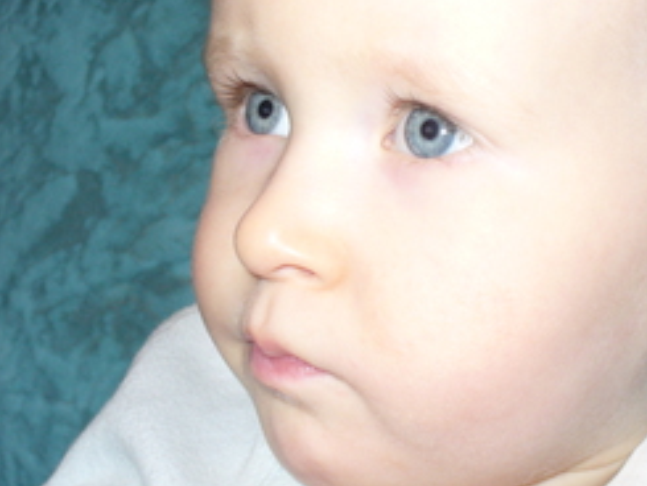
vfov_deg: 21.6
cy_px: 177
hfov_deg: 28.5
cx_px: 335
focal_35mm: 68
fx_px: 1272
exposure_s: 1/30
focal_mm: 6.1
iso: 100
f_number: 2.8
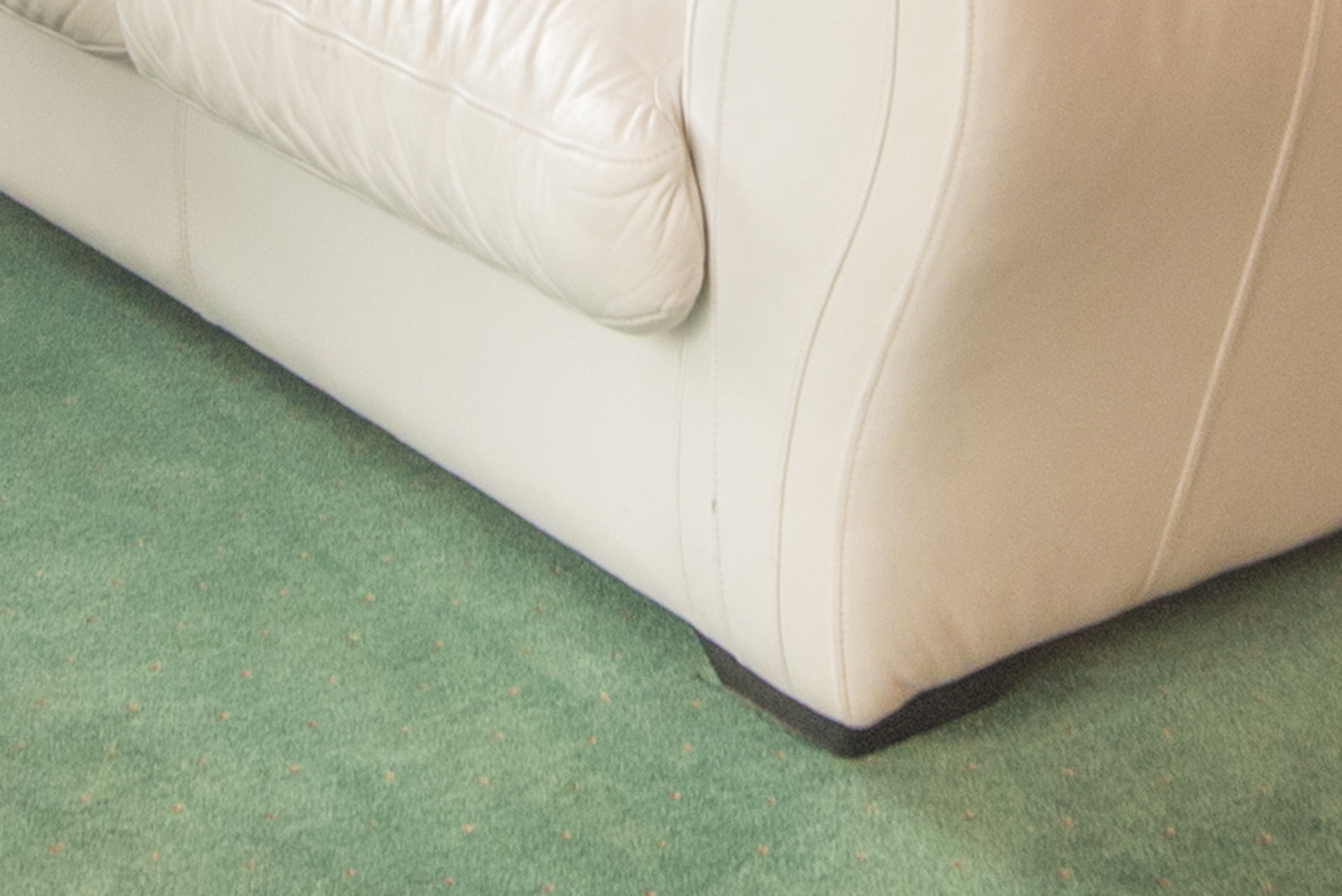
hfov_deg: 21.2
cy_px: -716
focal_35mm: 96
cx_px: 790
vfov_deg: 12.9
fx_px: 3580
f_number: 6.3
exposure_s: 1/15
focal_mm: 17
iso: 500
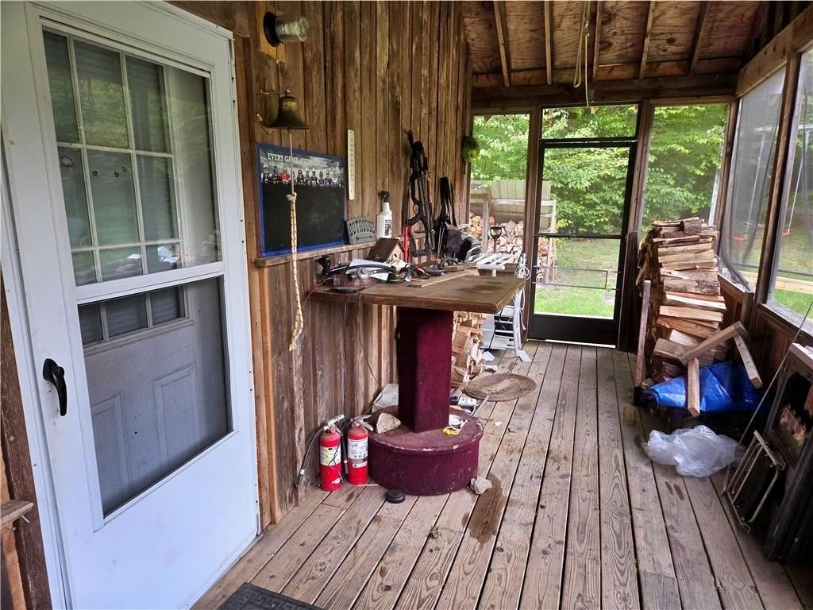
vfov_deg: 58.9
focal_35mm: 23
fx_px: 540
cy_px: 305
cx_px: 406
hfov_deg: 73.9
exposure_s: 1/60
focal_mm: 5.4
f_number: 1.8
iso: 50
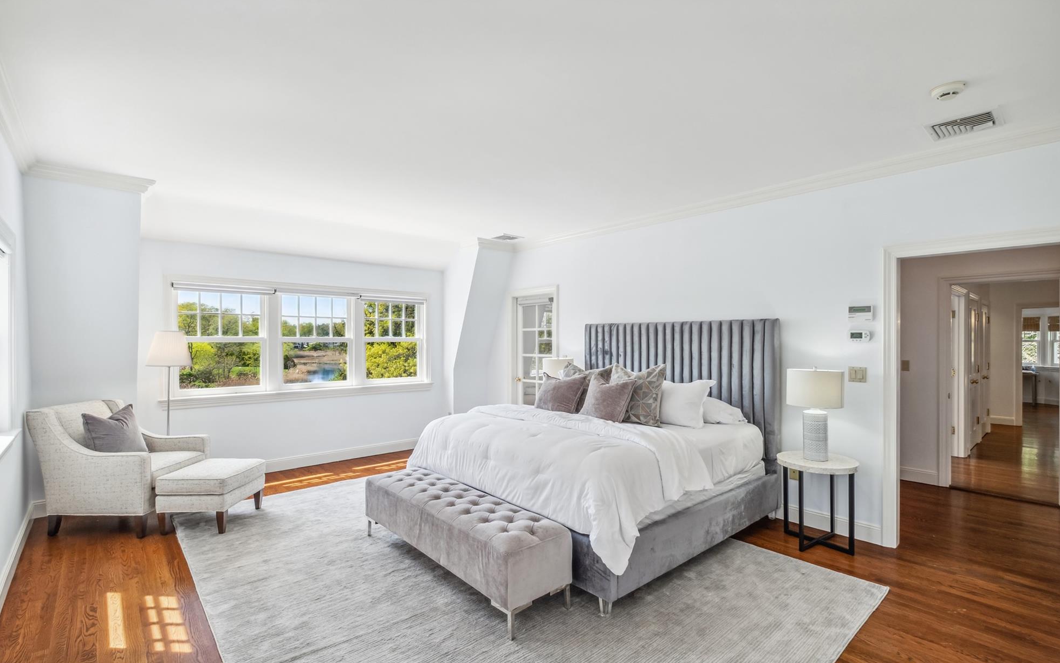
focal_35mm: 16
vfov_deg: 71.2
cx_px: 528
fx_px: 462
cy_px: 340
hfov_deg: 97.8
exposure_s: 1/13
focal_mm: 10
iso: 320
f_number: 9
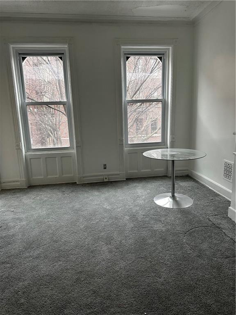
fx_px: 218
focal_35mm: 24
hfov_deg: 56.8
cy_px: 158
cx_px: 118
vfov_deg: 71.6
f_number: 1.78
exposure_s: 1/120
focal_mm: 6.86
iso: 200
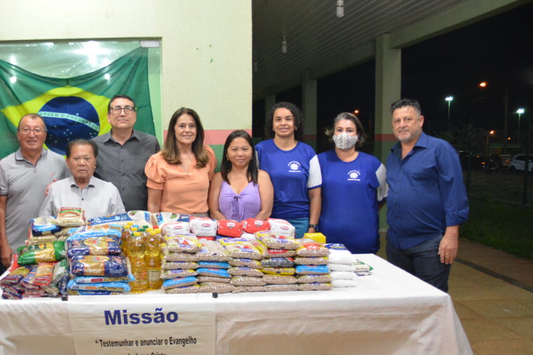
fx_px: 563
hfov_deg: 49.4
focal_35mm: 38
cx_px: 161
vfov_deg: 35.0
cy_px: 207
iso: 2500
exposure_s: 1/60
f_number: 4
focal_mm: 18
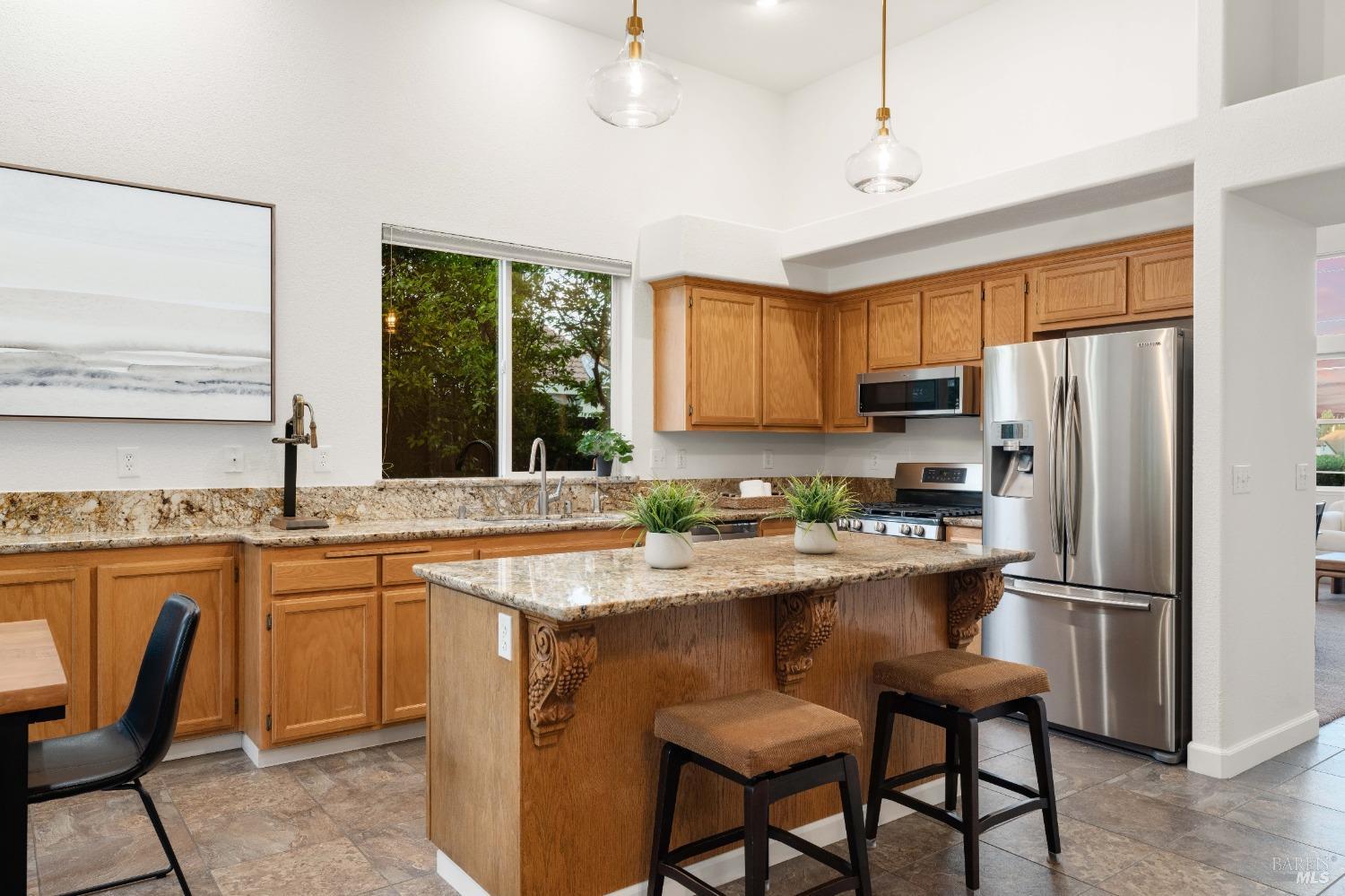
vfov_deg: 53.1
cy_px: 448
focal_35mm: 24
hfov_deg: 73.8
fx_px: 896
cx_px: 672
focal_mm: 24
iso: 320
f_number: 9
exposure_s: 1/1.67
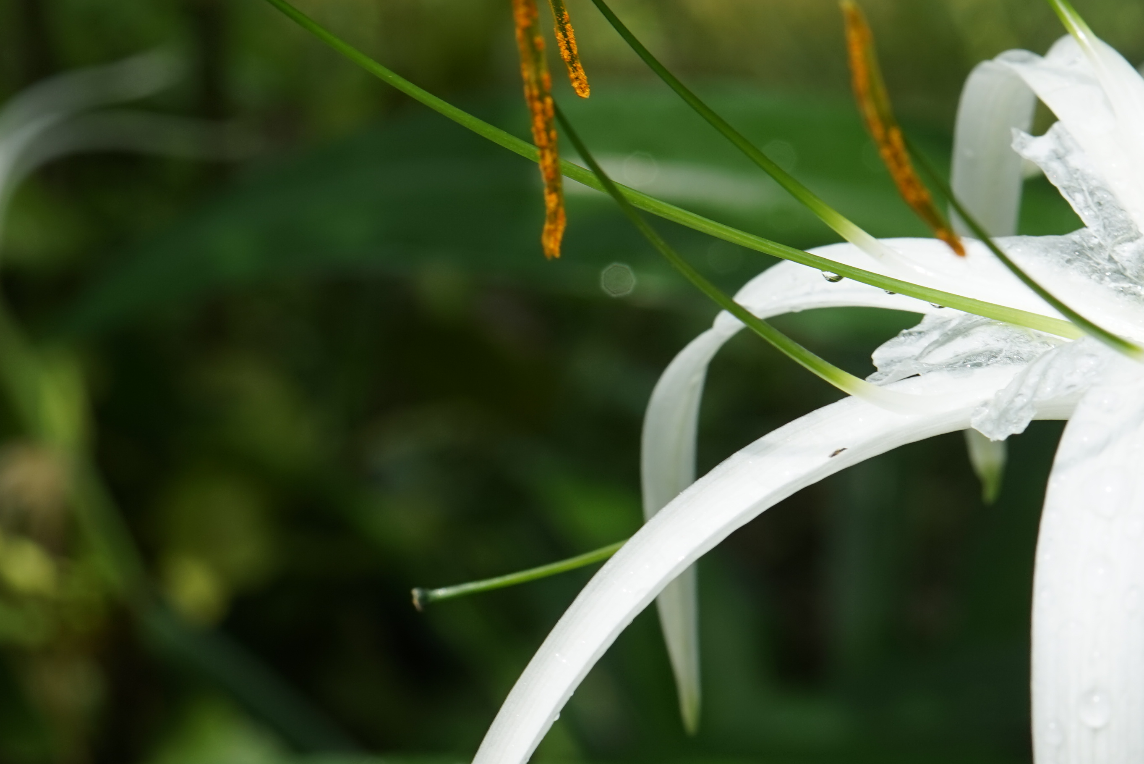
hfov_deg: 15.2
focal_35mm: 135
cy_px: 170
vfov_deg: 10.1
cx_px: 650
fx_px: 4291
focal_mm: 50
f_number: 9
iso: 100
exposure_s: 1/100
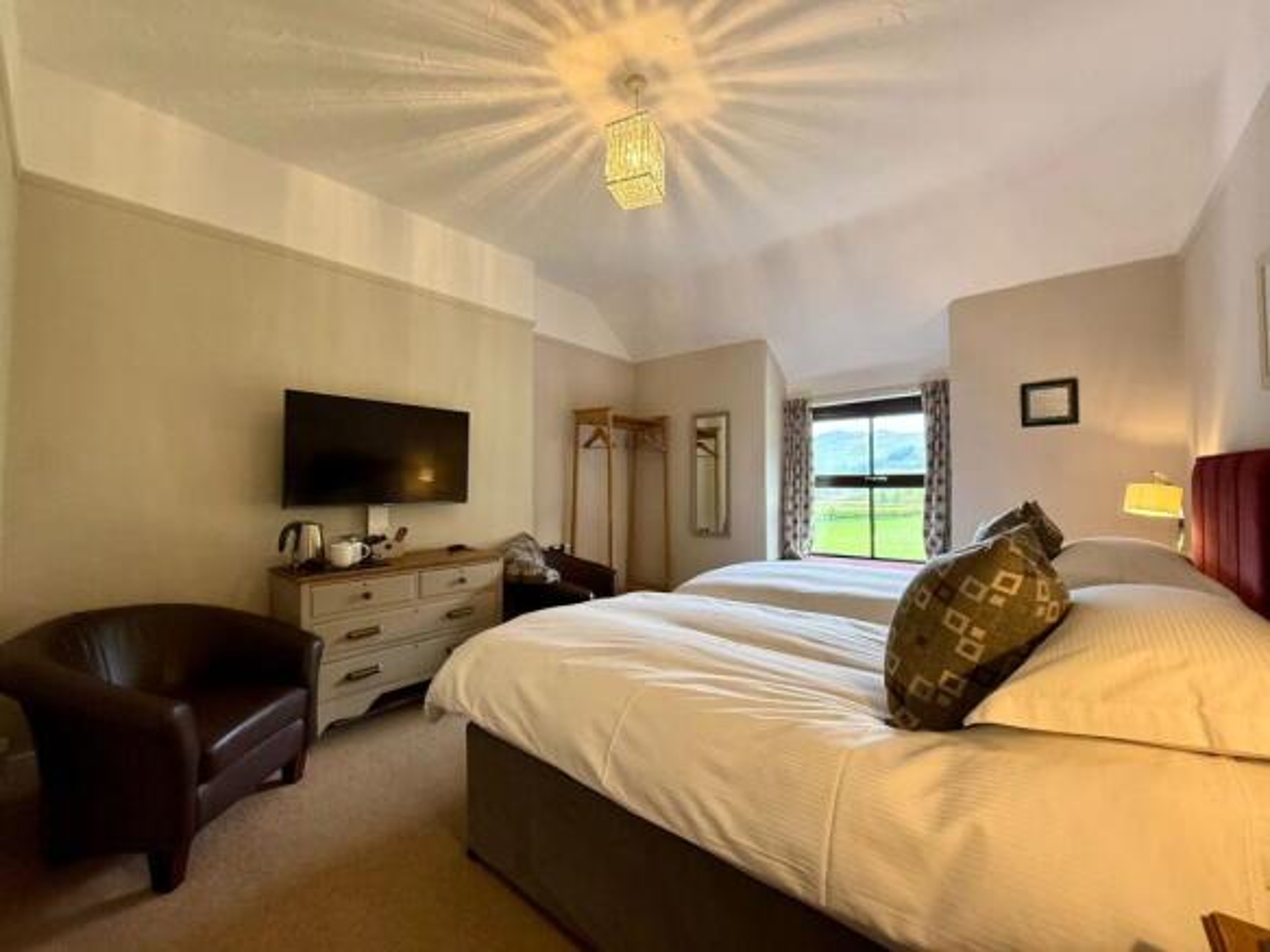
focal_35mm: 14
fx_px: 514
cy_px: 476
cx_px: 635
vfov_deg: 85.7
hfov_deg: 102.1
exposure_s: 1/99
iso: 250
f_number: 2.2
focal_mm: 2.22
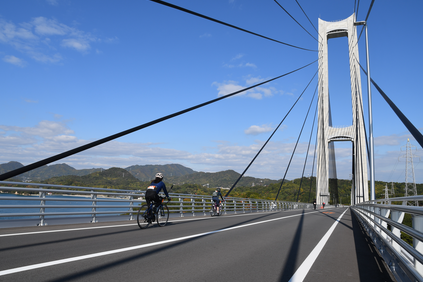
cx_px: 207
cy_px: 144
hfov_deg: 68.3
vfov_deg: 48.7
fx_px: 312
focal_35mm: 27
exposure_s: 1/320
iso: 100
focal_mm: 17
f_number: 9
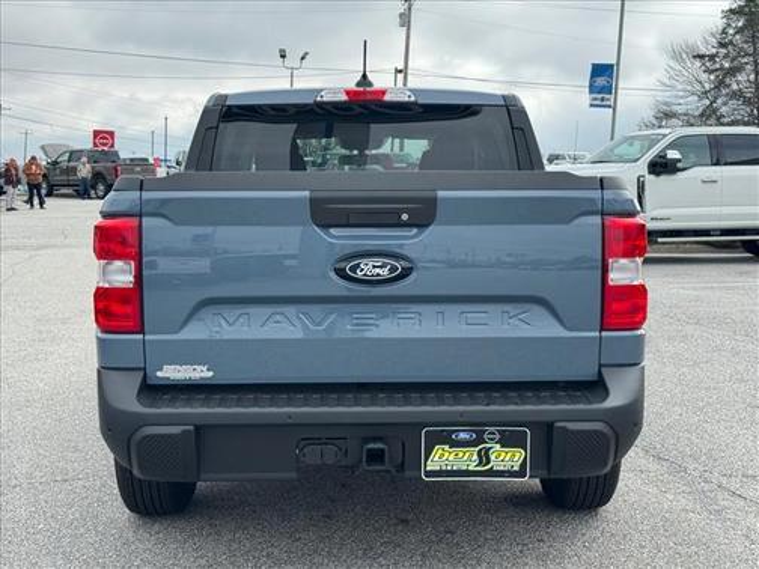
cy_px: 284
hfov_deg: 39.7
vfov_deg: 30.3
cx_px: 380
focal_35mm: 48
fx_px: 1052
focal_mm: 6.76
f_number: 1.78
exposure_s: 1/1427
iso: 64
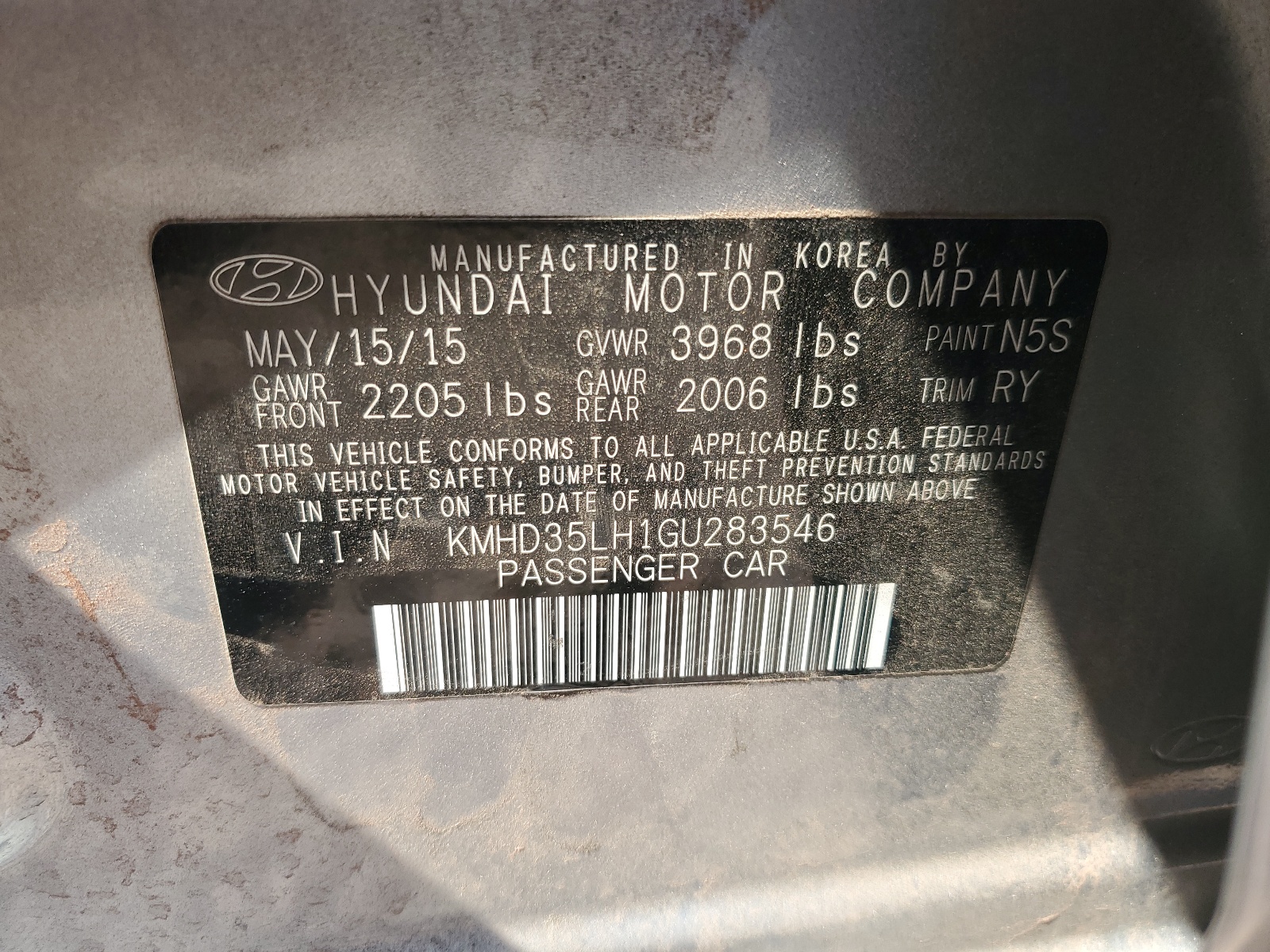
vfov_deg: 53.1
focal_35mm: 26
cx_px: 635
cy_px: 476
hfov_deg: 67.3
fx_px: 954
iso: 50
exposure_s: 1/435
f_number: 1.5
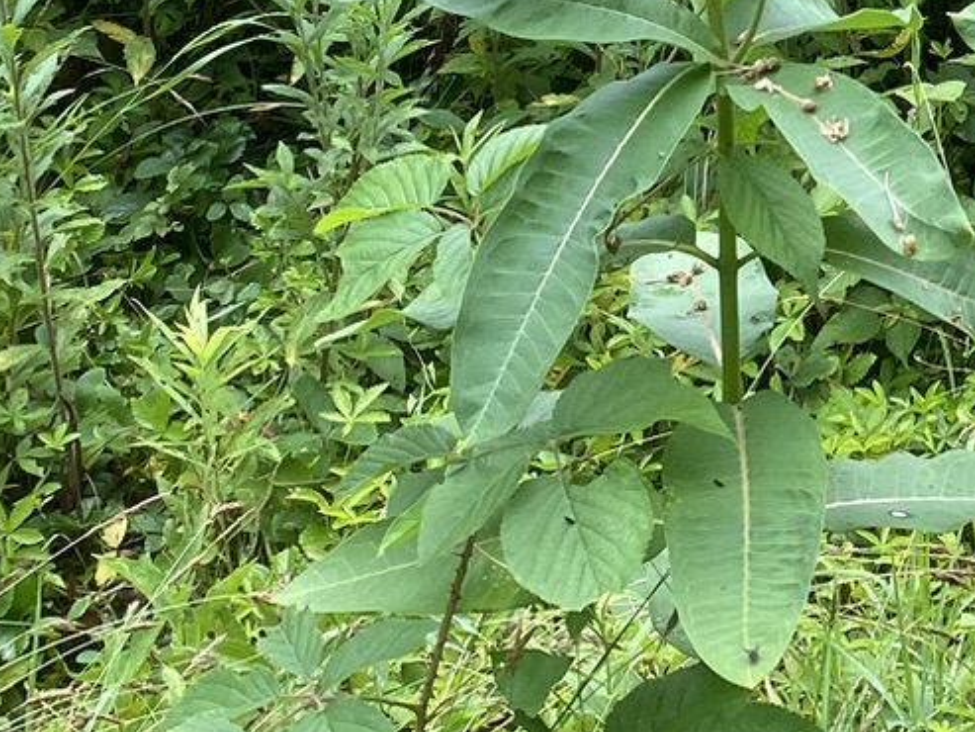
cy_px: -497
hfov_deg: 17.4
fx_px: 3043
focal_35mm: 108
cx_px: 1163
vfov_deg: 12.7
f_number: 1.8
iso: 32
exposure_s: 1/439
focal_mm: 4.25
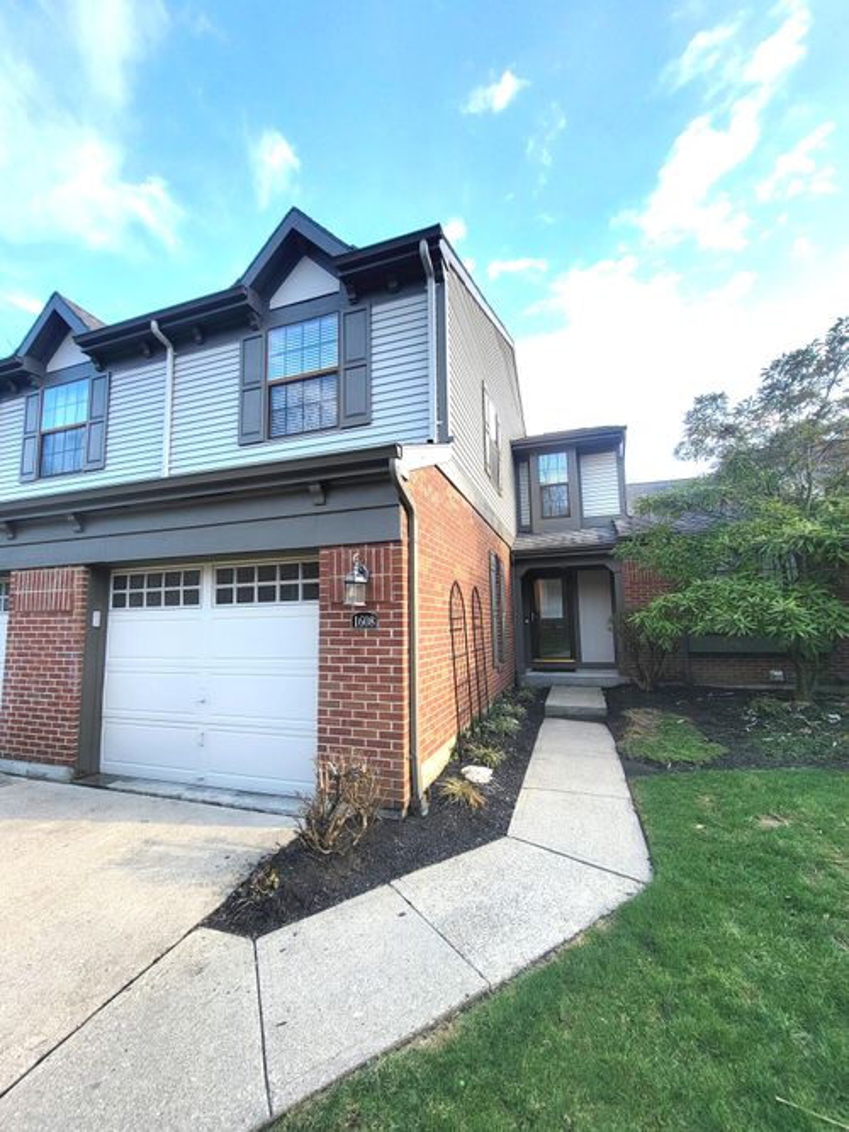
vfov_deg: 106.2
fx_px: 425
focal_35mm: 13
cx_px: 424
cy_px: 566
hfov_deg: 89.9
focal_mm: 2.2
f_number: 2.2
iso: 50
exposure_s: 1/548
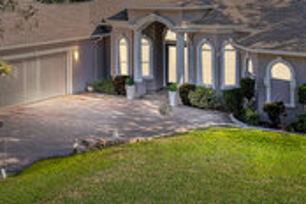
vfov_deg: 23.2
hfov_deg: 36.2
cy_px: -19
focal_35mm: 55
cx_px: 149
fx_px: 467
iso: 100
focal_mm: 8.4
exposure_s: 1/730
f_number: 2.8
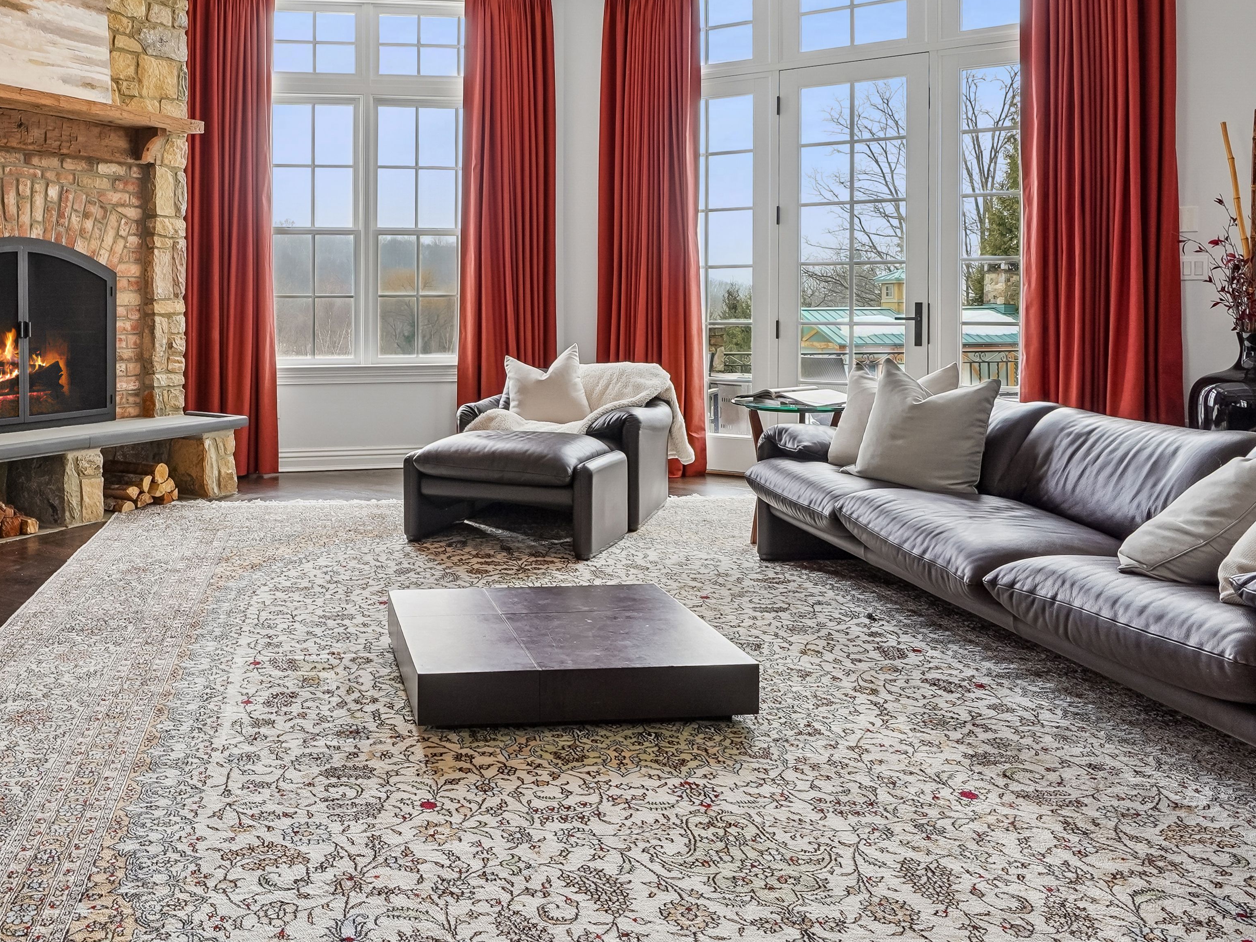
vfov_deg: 46.0
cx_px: 373
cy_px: 304
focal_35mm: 30
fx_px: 1089
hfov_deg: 58.0
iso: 400
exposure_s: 1/100
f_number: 7.1
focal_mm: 16
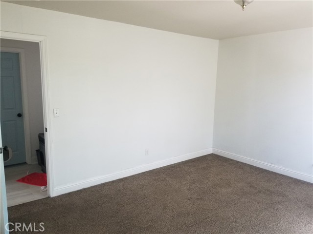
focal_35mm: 26
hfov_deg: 67.3
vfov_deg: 53.1
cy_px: 117
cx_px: 156
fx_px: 235
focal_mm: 4.3
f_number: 1.7
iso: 160
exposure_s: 1/33
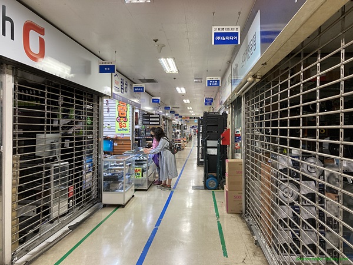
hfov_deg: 63.4
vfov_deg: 49.7
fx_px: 286
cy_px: 132
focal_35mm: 28
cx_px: 176
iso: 160
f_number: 1.8
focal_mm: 3.99
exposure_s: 1/60
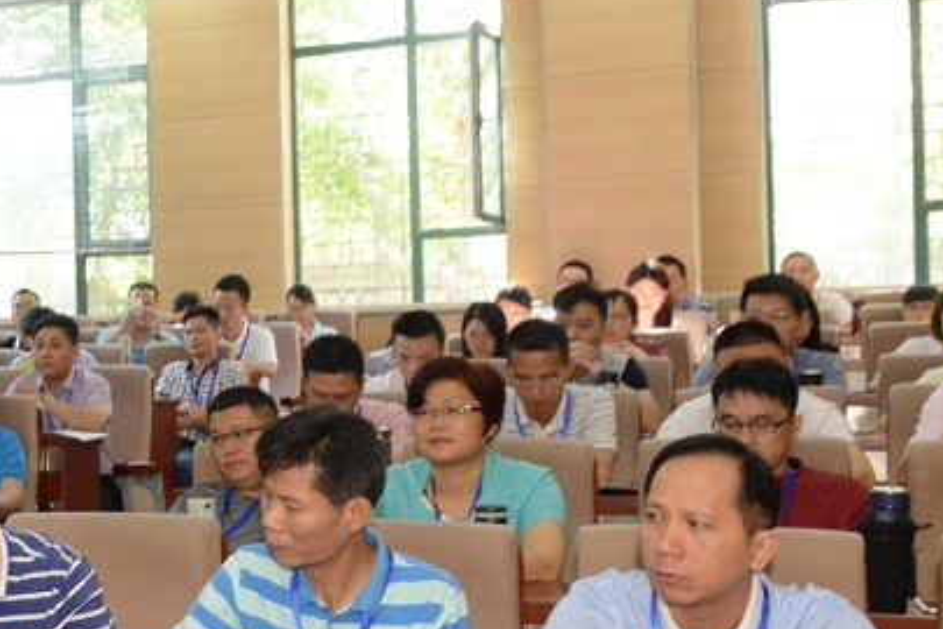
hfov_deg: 28.3
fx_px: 1676
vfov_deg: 21.2
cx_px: -123
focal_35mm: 64
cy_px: 376
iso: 6400
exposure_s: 1/60
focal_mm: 24
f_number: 8
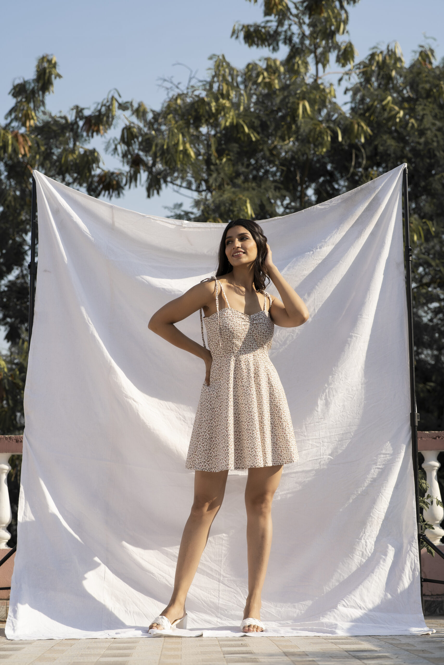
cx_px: 222
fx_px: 1572
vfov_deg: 23.9
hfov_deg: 16.1
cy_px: 332
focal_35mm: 85
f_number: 4.5
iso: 100
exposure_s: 1/640
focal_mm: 85
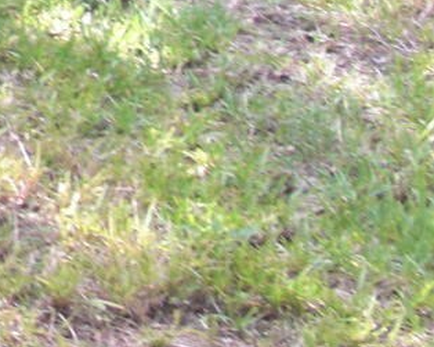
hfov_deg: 10.1
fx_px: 2298
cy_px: -456
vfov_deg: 8.0
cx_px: -405
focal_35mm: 179
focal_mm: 6.3
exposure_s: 1/100
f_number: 2.8
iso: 100
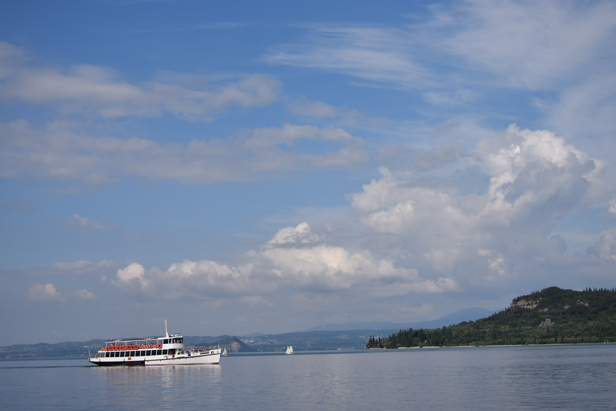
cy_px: 206
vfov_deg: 22.6
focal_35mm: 60
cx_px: 308
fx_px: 1027
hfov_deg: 33.4
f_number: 5.6
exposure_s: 1/1000
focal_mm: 40
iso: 100
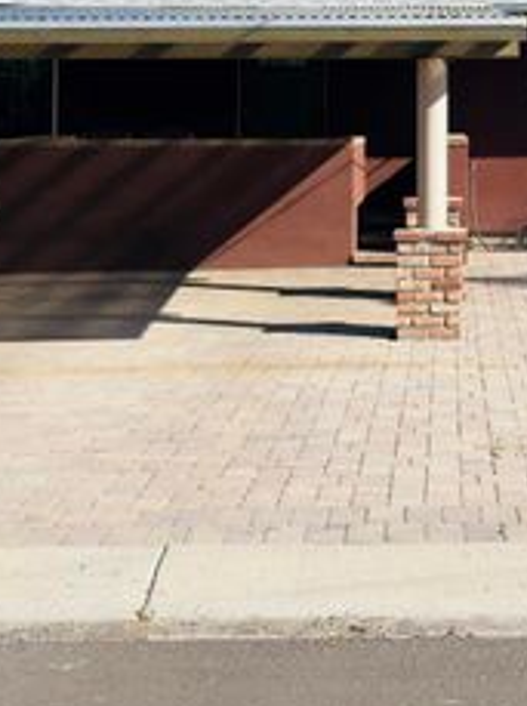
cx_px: 475
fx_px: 1425
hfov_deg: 20.5
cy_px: 51
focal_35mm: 70
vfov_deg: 26.7
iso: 100
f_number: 1.78
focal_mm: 6.76
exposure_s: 1/6024
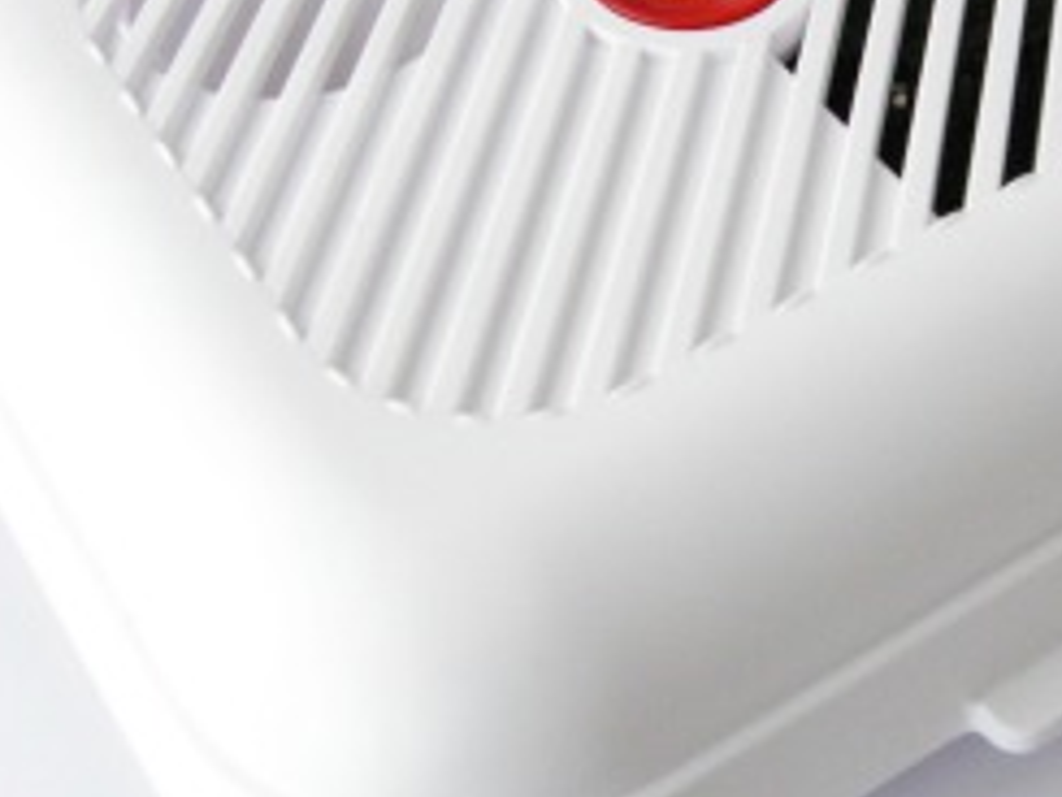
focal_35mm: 66
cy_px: 286
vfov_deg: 22.2
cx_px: 789
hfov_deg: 29.0
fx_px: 2026
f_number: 3.8
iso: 400
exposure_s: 1/280
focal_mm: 7.5
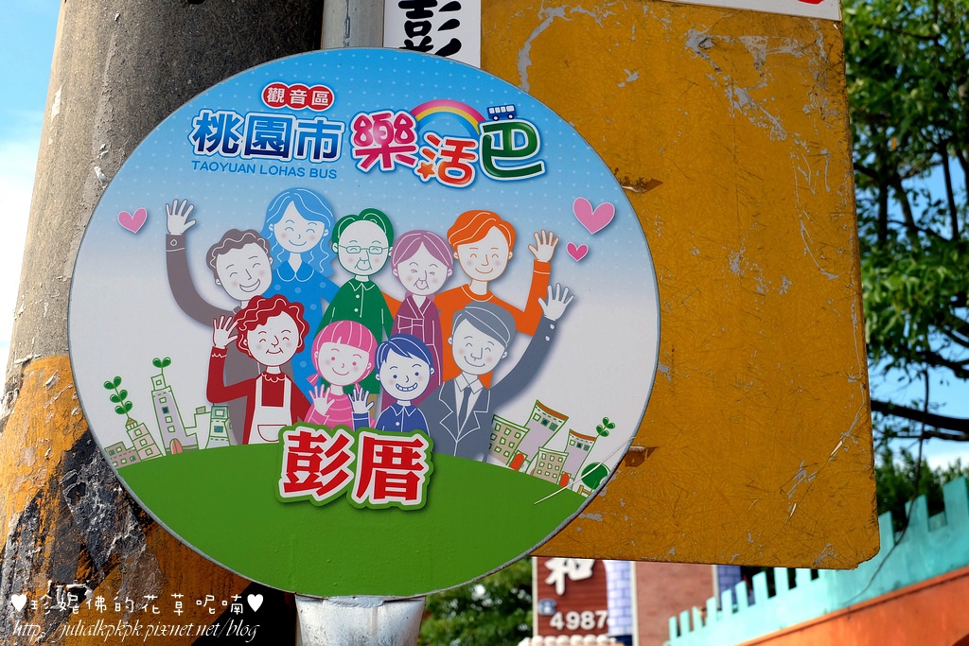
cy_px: 323
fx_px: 1373
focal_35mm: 51
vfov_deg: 26.5
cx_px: 484
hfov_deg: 38.9
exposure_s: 1/350
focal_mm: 34
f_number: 8
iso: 200
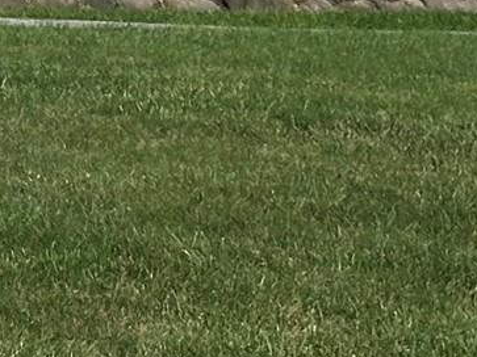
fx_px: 3733
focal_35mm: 271
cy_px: -595
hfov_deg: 6.8
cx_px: -779
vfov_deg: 5.3
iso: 64
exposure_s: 1/7092
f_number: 1.78
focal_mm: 6.86
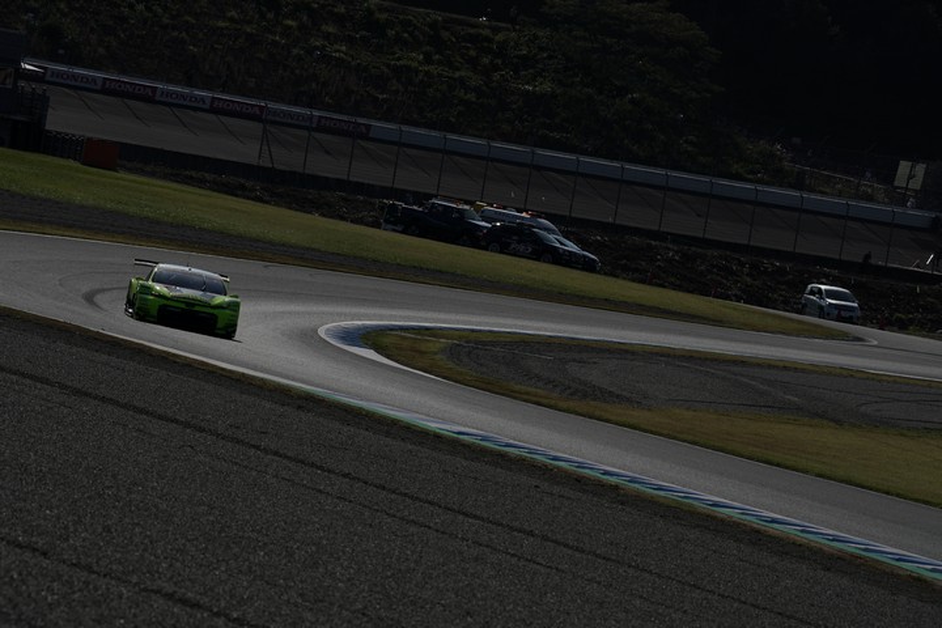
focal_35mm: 205
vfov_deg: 6.7
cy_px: 314
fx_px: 5364
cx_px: 471
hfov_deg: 10.0
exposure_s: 1/1600
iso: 200
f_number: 11
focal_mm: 205
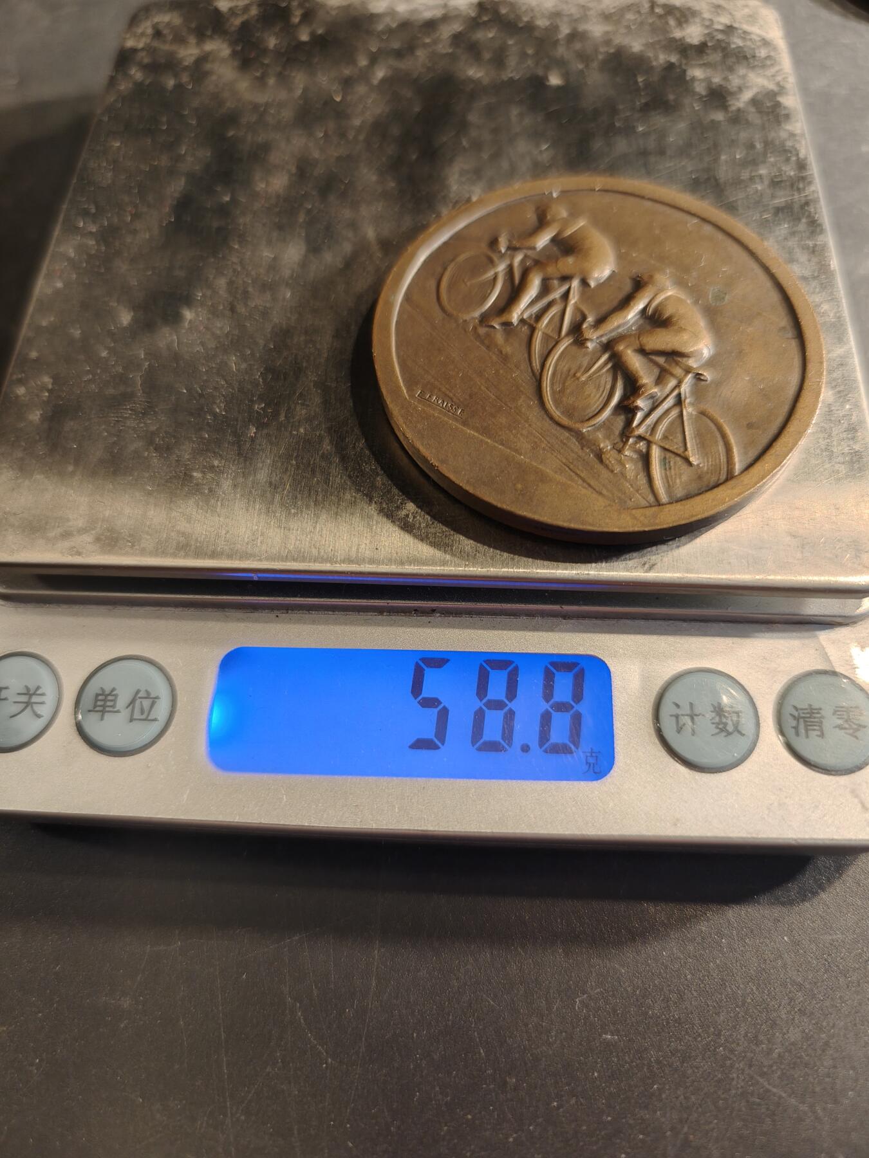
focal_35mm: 23
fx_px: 770
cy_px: 579
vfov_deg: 73.9
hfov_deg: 58.9
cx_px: 434
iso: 250
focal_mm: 6.06
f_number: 1.6
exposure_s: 1/148
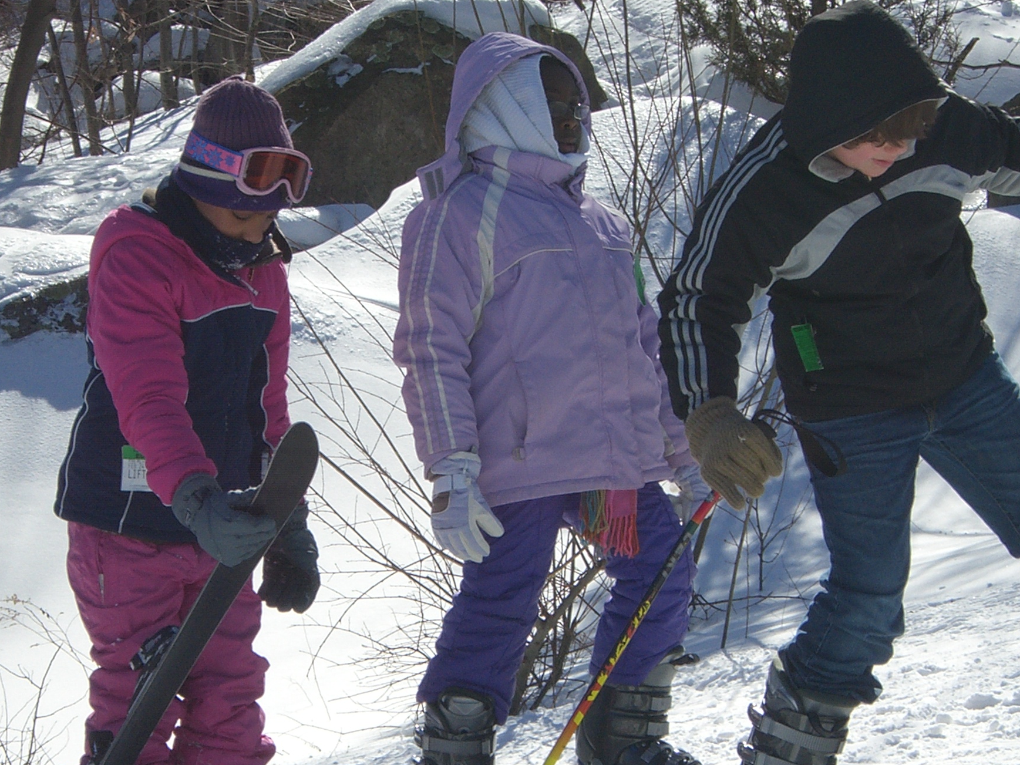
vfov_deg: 8.8
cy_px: 450
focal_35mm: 168
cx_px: 519
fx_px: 4951
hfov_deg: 11.8
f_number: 8.3
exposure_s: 1/320
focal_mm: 18.6
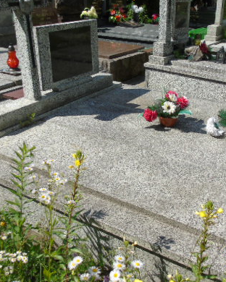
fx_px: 334
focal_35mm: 40
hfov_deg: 37.2
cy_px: 136
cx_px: 138
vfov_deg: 45.8
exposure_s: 1/800
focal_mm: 4.4
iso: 80
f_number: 3.4
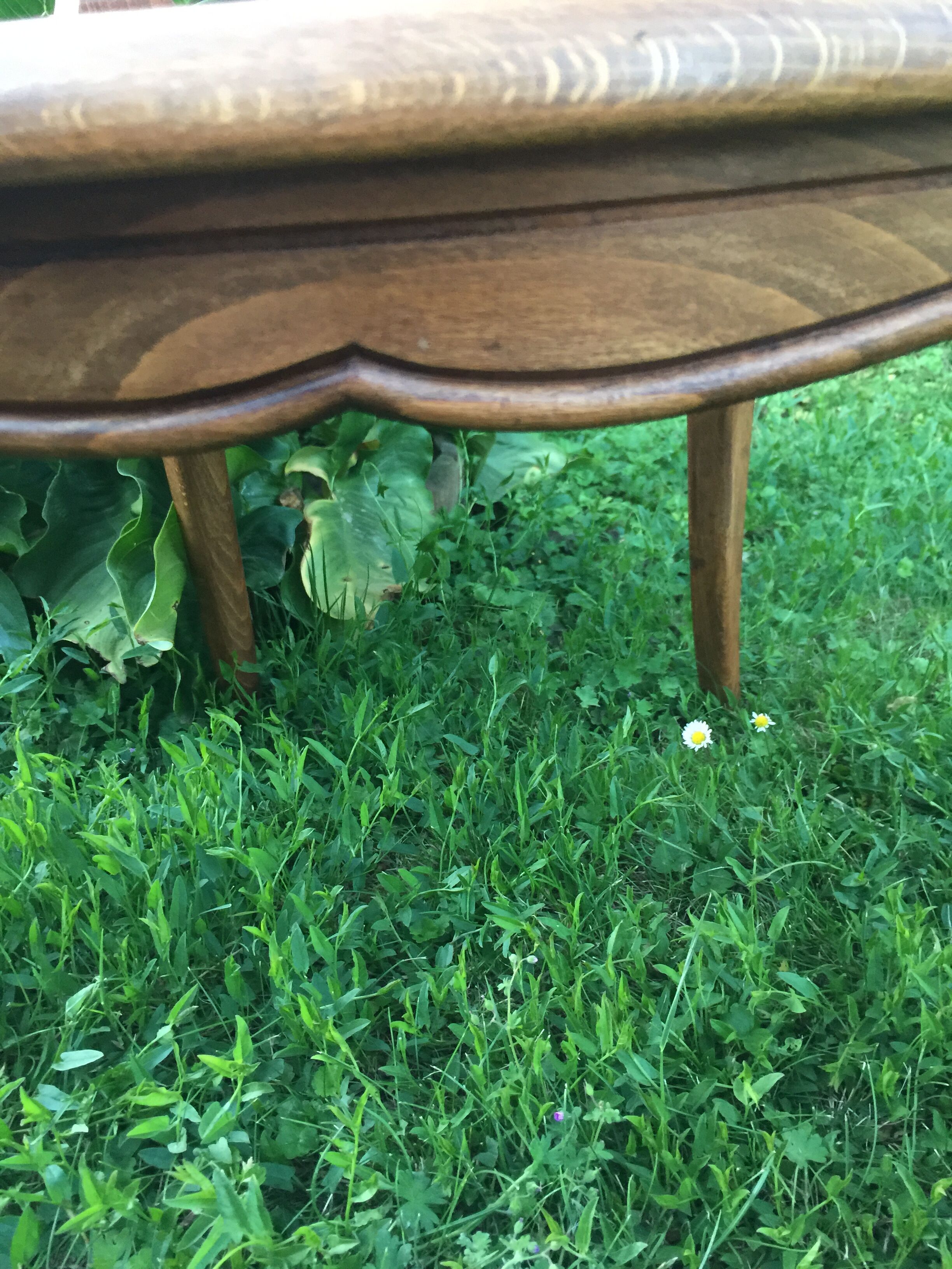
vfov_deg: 61.7
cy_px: 634
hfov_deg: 48.2
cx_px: 476
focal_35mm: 29
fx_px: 1063
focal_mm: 4.15
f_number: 2.2
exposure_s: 1/8
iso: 125
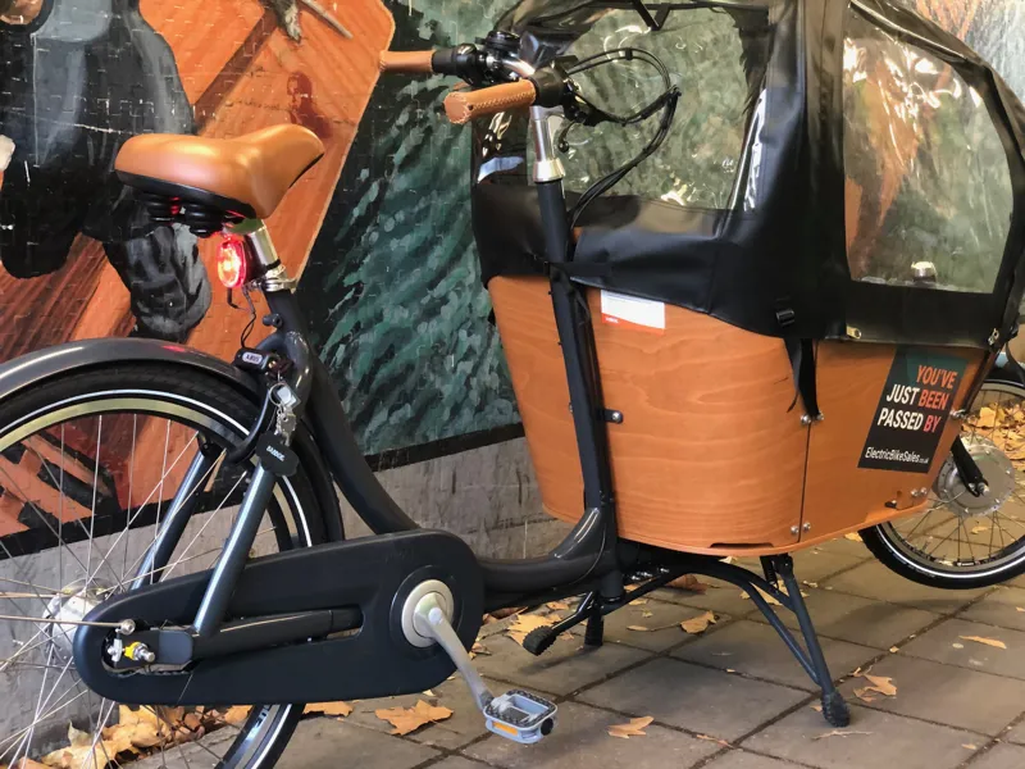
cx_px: 512
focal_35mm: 52
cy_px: 384
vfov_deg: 28.0
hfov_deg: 36.8
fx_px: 1540
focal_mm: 6
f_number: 2.4
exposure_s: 1/25
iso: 160
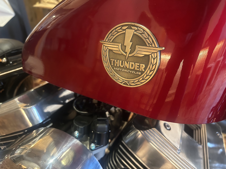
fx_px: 170
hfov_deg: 67.3
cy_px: 84
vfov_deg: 53.1
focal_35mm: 26
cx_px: 113
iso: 500
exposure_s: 1/33
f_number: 1.5
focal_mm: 5.7
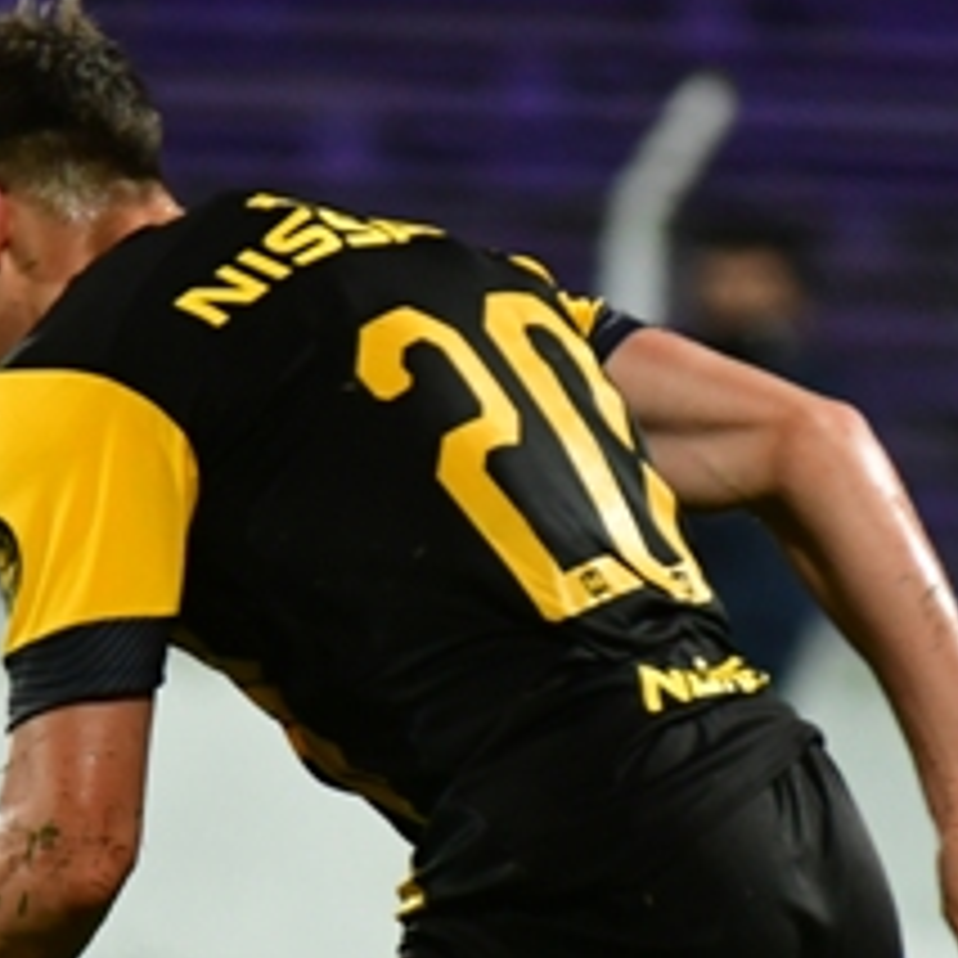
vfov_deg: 1.2
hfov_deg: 1.2
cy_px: 564
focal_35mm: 1434
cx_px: 387
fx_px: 44900
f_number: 4.5
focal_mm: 300
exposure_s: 1/640
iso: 3200
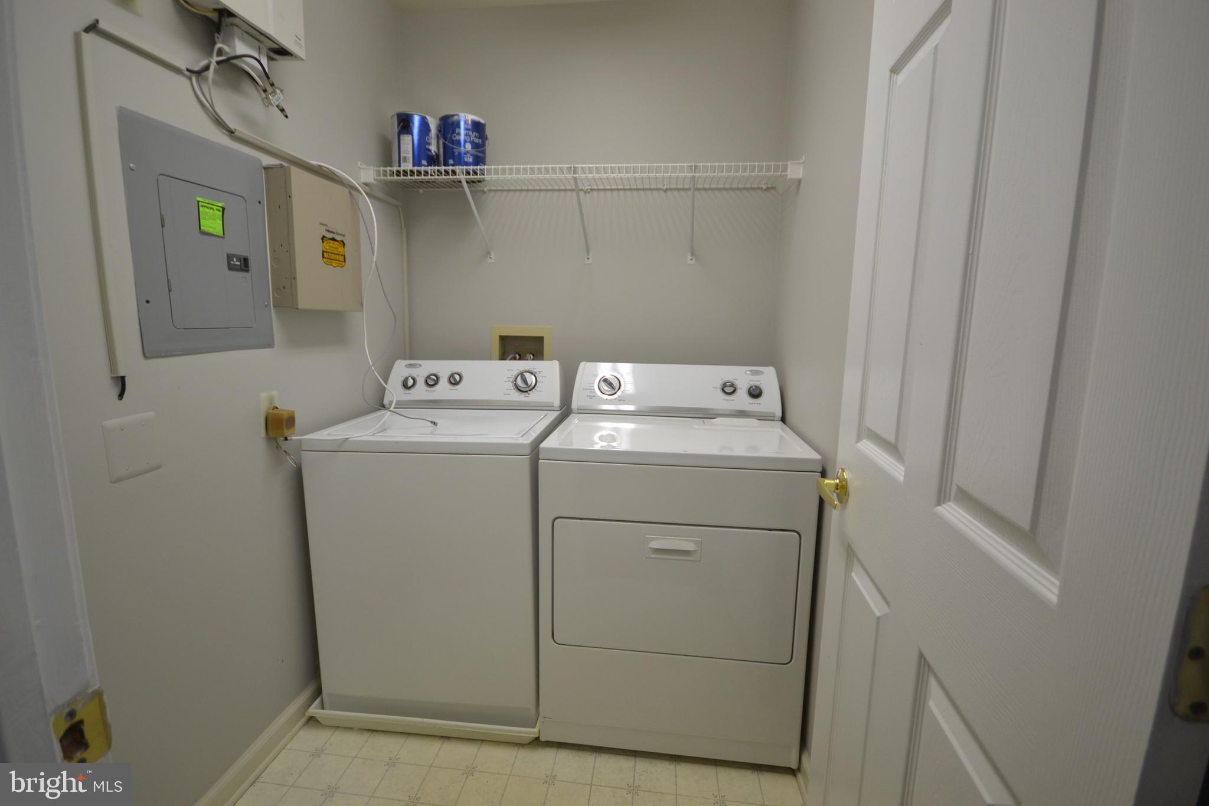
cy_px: 403
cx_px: 604
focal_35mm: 15
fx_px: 504
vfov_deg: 77.3
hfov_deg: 100.4
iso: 400
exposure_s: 1/50
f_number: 4
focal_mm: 10
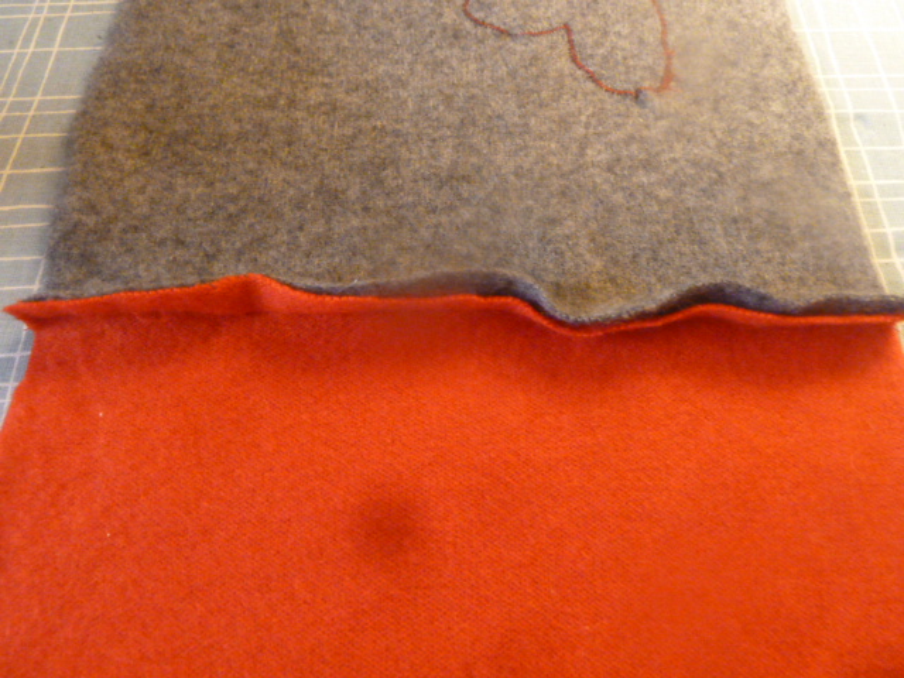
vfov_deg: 54.9
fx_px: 653
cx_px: 452
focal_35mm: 25
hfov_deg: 69.4
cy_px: 339
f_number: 3.3
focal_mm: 4.1
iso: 1000
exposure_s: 1/15
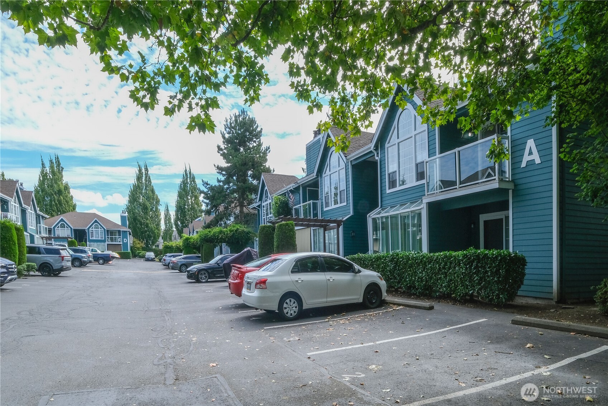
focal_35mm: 18
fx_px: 304
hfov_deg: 90.0
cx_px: 304
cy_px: 203
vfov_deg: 67.4
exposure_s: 1/120
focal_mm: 12
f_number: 18
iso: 500
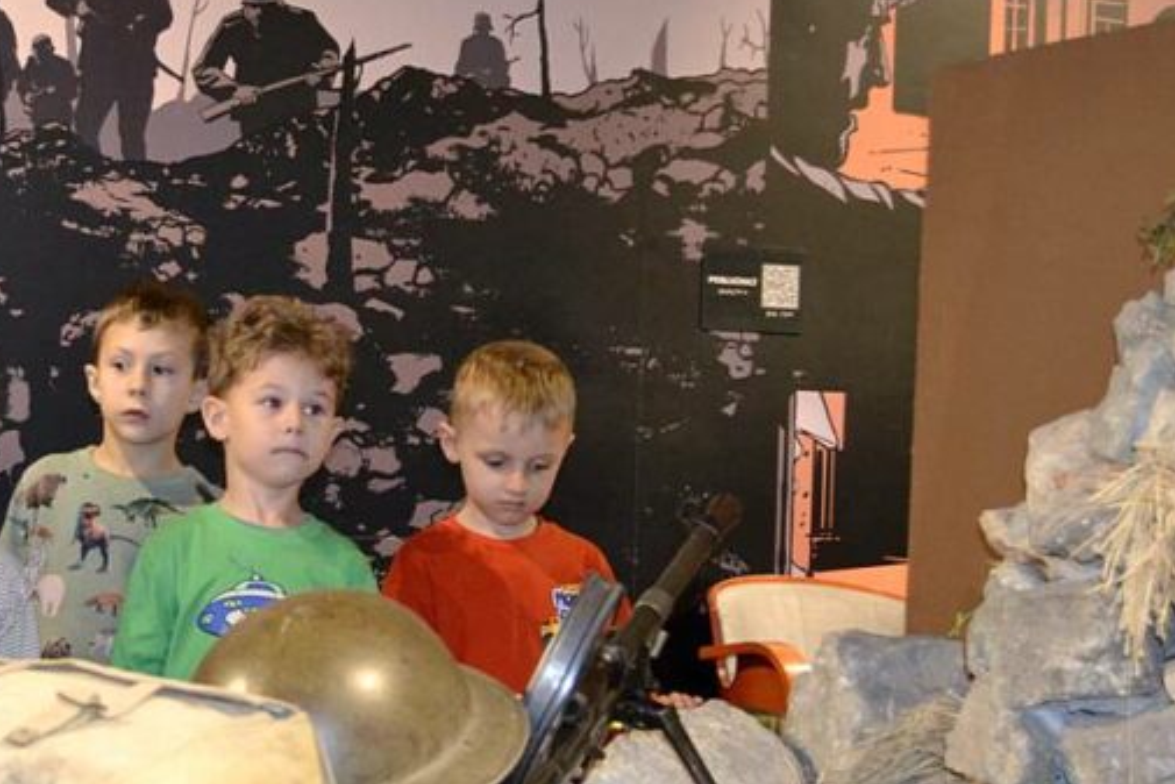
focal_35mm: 73
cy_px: 464
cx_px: 40
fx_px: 2383
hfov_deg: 26.4
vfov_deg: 18.7
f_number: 4
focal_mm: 24
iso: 1600
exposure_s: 1/60
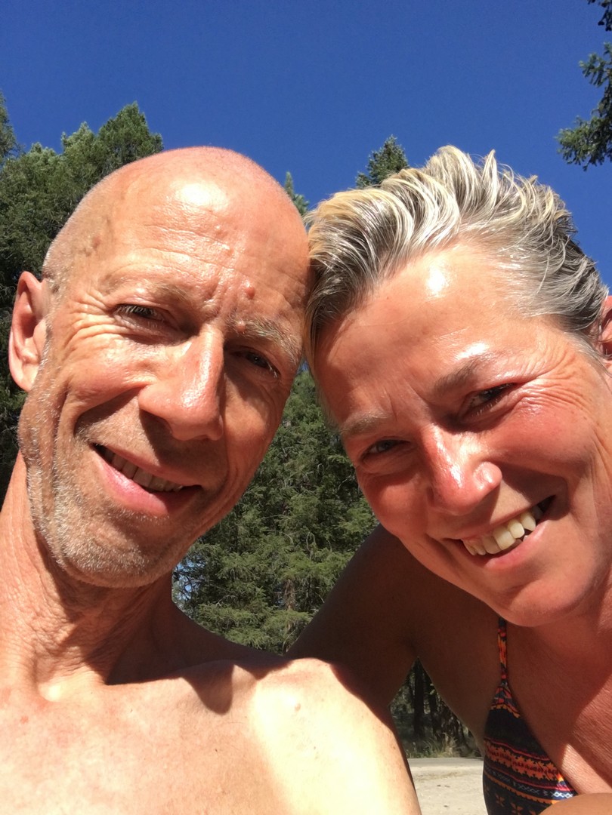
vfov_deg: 58.4
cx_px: 306
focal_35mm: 31
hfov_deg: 45.4
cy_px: 408
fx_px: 731
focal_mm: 2.65
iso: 32
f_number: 2.2
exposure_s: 1/1133
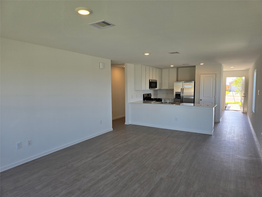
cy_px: 98
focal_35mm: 23
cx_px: 131
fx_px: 174
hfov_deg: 73.9
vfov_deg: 58.9
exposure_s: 1/120
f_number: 1.7
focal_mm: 6.3
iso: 25
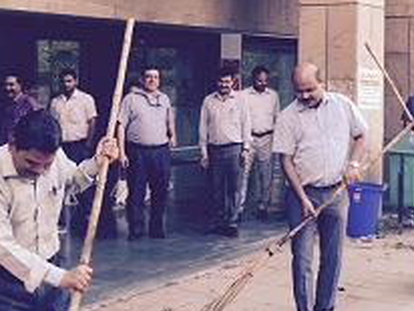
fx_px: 862
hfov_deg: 26.7
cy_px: 110
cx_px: 301
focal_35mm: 72
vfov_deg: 20.4
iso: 40
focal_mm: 4.15
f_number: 2.2
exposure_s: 1/120
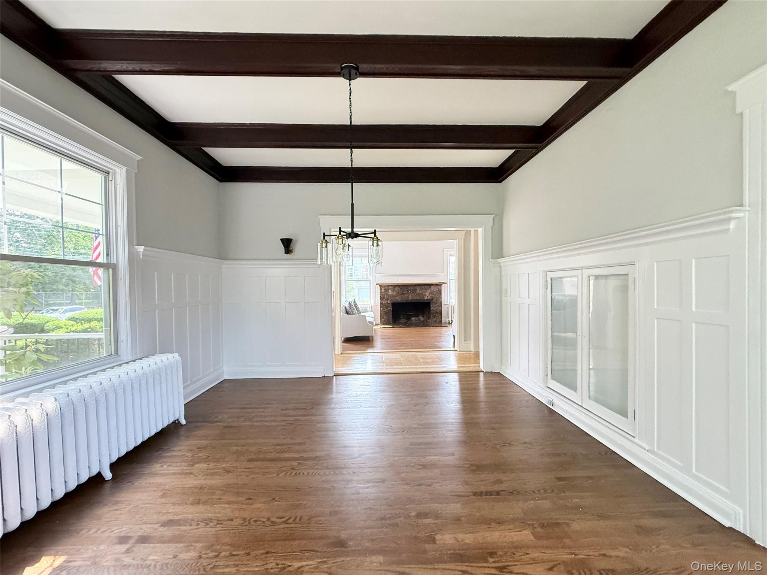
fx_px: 310
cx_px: 384
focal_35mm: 14
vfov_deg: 85.7
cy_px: 288
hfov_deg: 102.1
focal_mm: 2.22
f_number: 2.2
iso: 250
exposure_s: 1/120
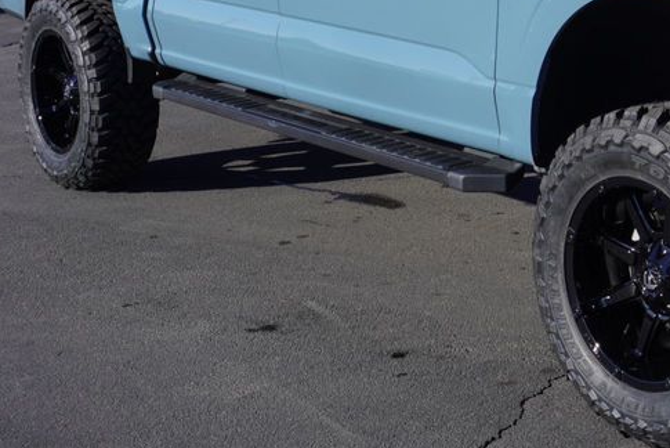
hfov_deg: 25.8
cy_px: 40
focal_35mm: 76
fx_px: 1415
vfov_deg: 17.7
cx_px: 608
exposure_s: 1/125
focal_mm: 24
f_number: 10
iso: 100
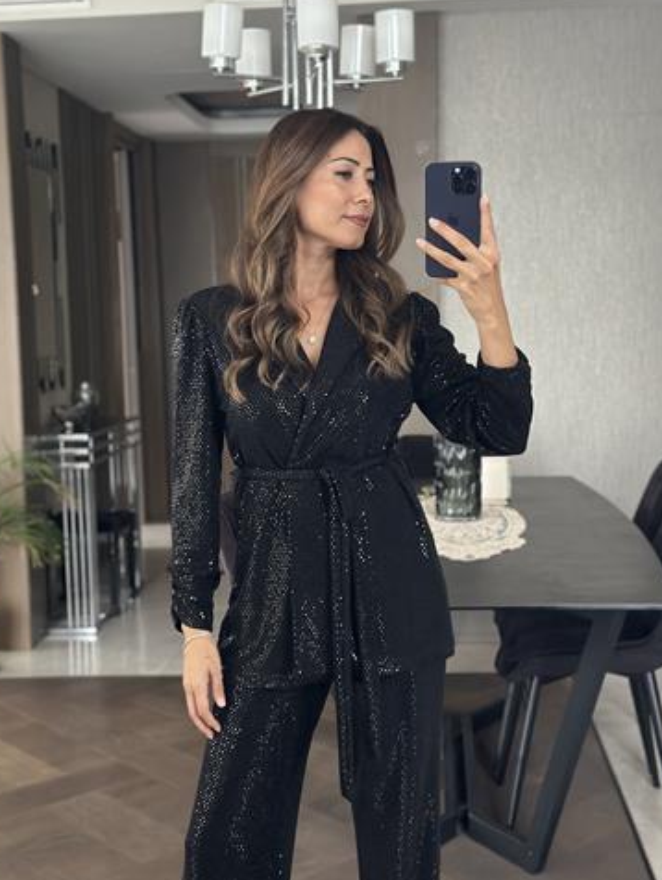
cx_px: 324
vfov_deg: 37.5
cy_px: 444
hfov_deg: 28.6
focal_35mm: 51
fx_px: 1298
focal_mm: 6.86
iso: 400
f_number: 1.78
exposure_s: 1/41
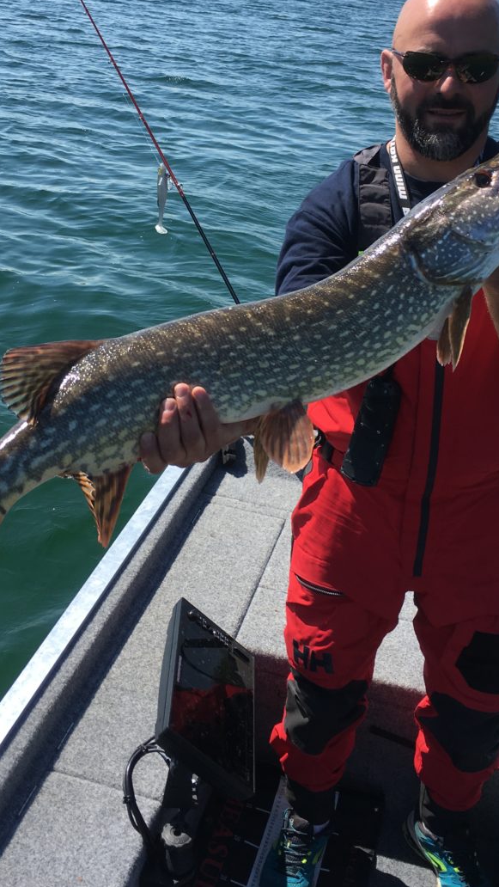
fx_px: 940
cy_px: 366
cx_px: 241
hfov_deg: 29.7
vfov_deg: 50.2
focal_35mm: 40
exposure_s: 1/1166
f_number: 2.2
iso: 25
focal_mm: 4.15
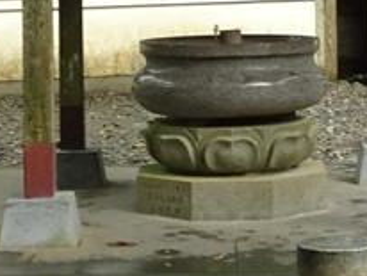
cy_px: -63
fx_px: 1656
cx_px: 257
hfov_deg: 12.6
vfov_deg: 9.4
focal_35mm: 156
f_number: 4.5
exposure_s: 1/50
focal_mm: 7.87
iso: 500
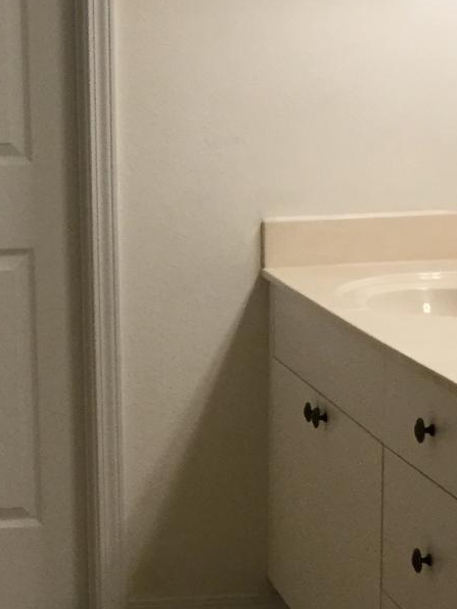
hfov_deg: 14.1
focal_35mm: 104
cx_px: 53
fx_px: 1831
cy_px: 472
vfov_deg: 18.7
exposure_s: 1/30
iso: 40
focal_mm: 3.3
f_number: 2.4
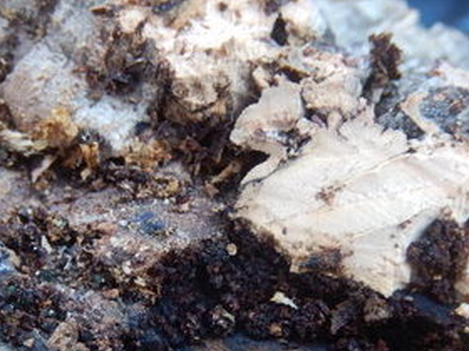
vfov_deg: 16.1
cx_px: 226
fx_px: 1233
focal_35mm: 91
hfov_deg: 21.5
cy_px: 285
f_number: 4.5
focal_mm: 9.2
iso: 125
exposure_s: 1/30
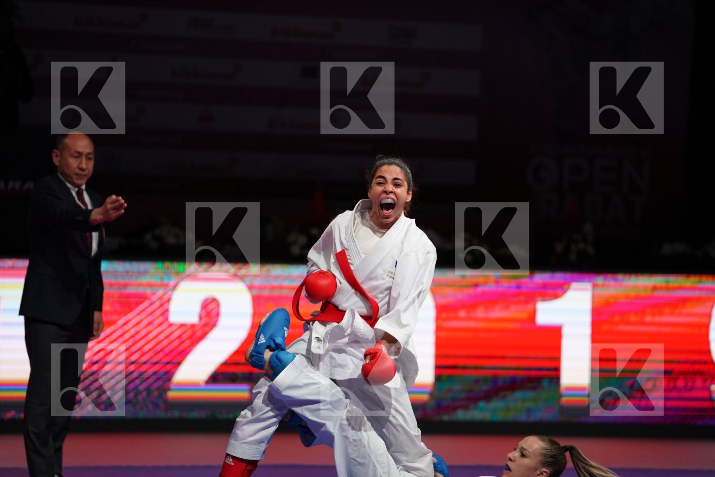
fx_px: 2939
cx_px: 358
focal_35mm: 148
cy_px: 238
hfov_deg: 13.9
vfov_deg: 9.3
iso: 2500
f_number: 2.8
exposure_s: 1/1000
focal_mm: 148
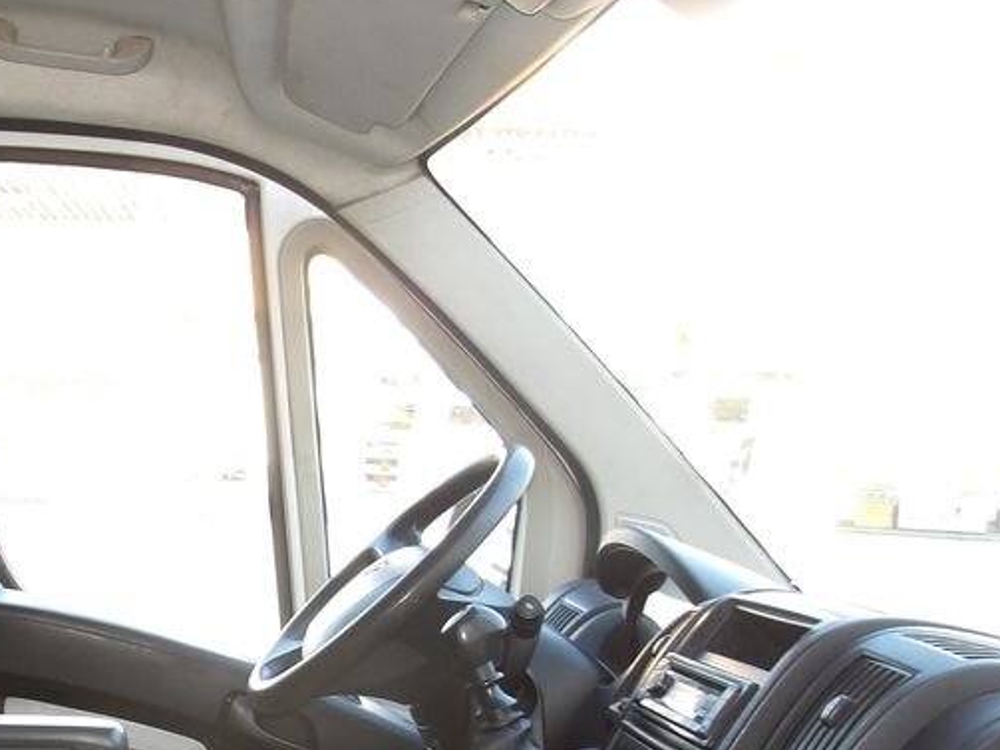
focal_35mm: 55
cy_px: 625
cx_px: 8
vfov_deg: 26.0
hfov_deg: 32.3
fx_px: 1588
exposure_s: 1/47
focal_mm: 4.9
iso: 100
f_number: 3
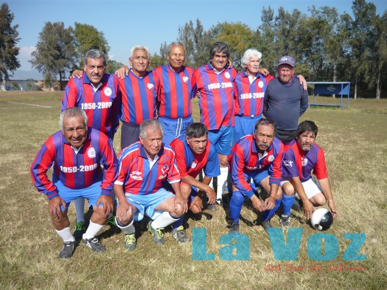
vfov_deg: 42.9
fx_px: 369
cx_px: 194
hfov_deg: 55.4
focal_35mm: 33
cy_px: 145
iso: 100
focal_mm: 5.5
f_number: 8
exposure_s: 1/200
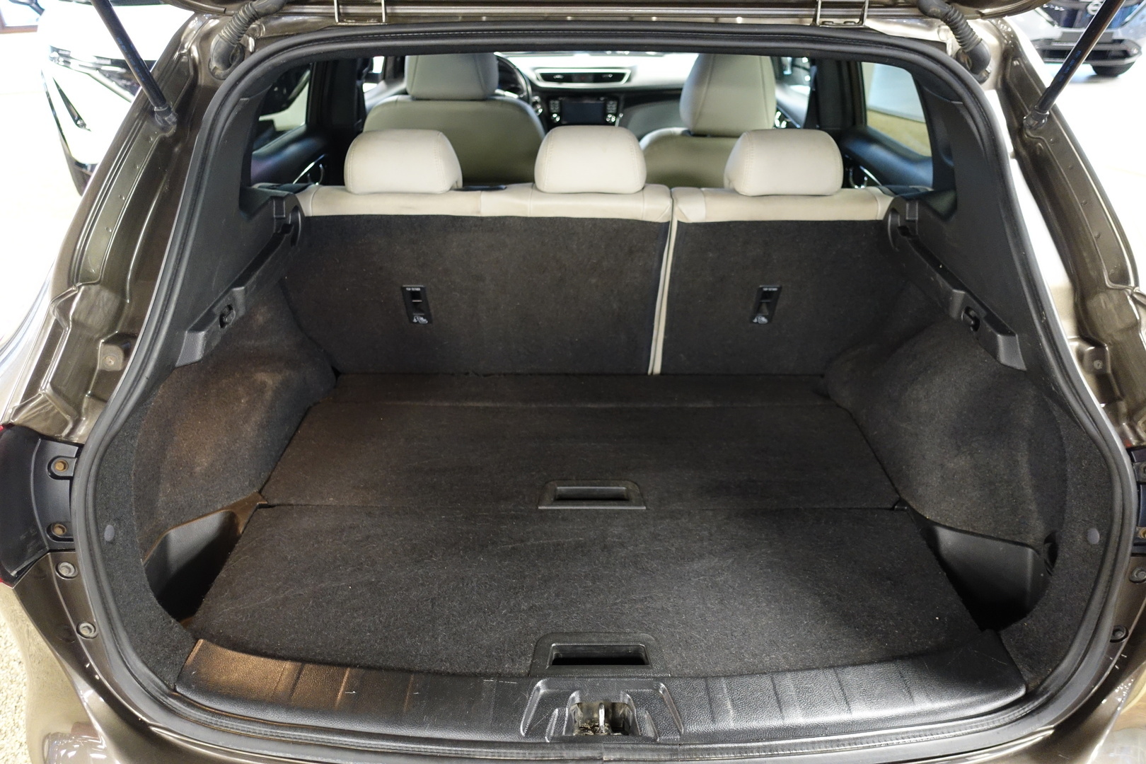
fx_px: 764
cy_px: 382
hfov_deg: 73.7
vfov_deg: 53.1
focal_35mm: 24
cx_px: 573
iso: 800
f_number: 1.8
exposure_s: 1/20
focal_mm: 8.8
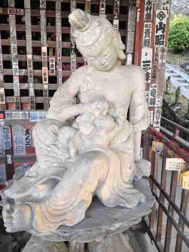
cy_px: 126
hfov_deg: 40.7
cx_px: 94
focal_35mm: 35
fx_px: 255
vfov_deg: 52.6
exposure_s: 1/20
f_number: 2.4
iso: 64
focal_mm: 4.28
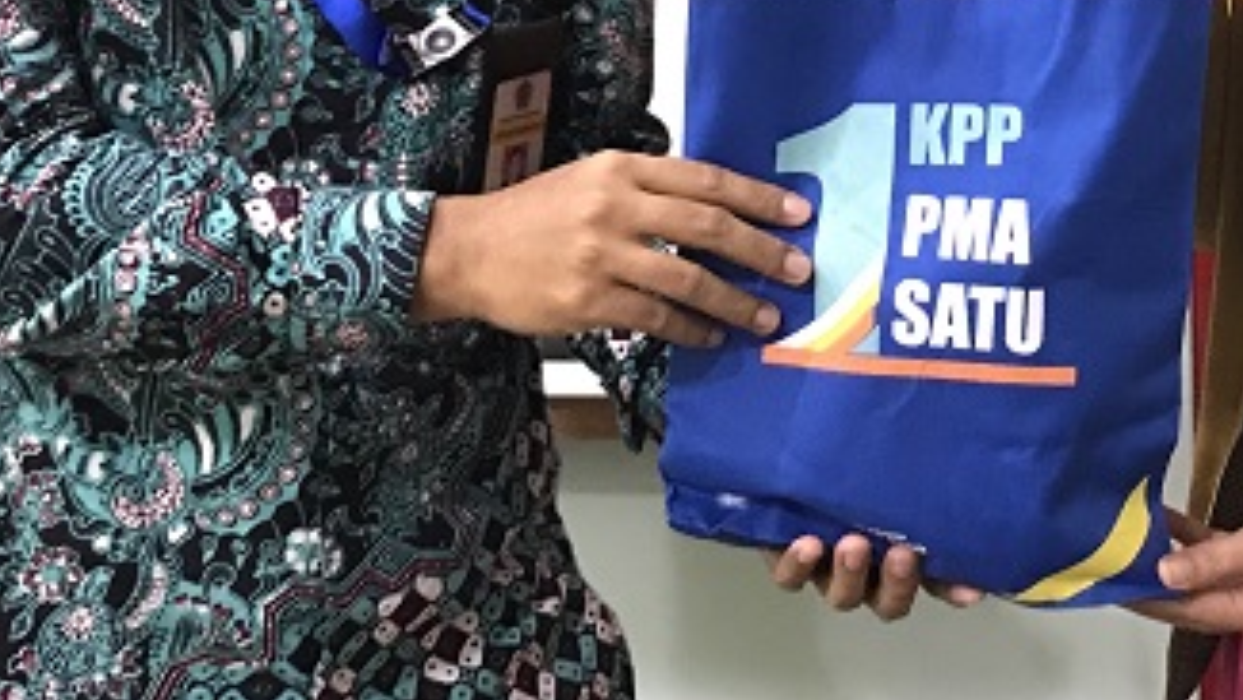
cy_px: -119
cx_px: 975
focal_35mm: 78
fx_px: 2571
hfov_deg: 26.7
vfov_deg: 15.0
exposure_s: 1/9
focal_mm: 3.99
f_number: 1.8
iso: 100
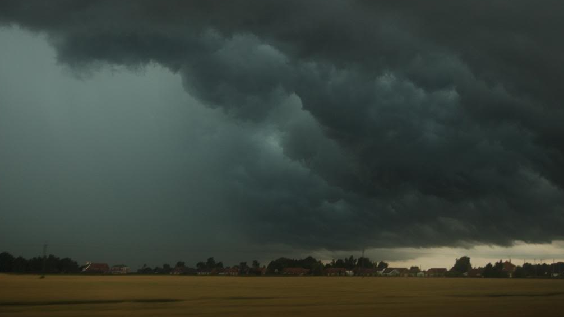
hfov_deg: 41.7
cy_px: 138
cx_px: 283
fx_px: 741
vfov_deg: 24.2
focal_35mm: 50
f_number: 4.5
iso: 200
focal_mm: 31
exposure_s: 1/30
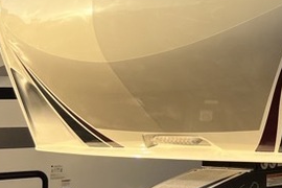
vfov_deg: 13.7
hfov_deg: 18.4
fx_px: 783
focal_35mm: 100
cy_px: 75
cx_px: 408
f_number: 1.5
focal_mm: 5.7
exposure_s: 1/1669
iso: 50
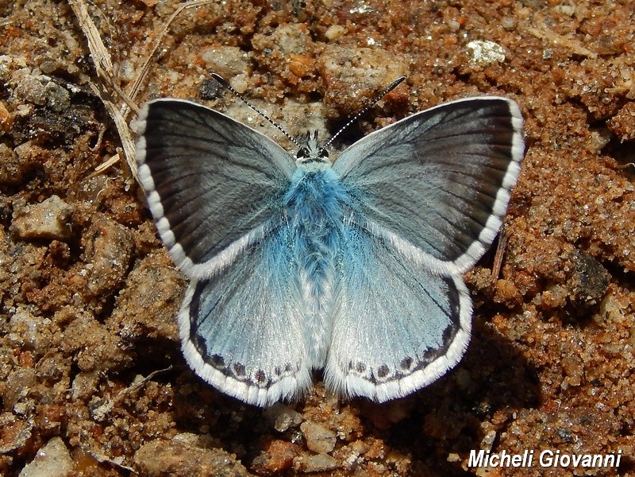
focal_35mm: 142
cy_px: 238
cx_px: 318
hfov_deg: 13.9
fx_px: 2605
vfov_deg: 10.4
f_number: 4.9
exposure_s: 1/800
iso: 125
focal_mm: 25.3
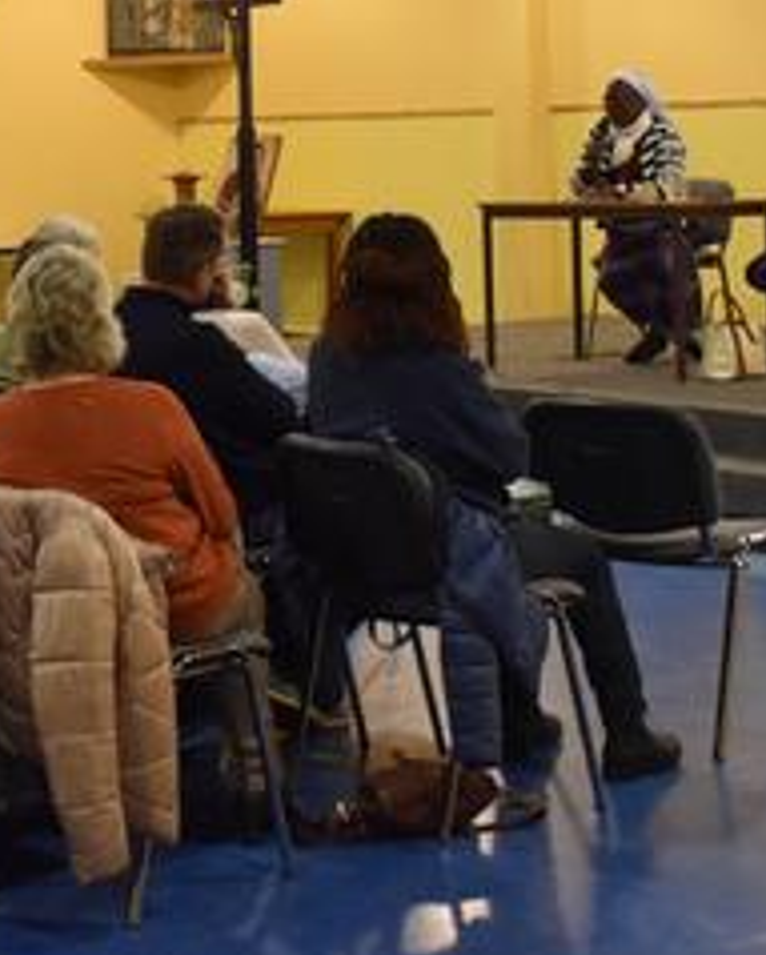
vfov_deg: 20.7
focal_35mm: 91
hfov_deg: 16.5
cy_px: 154
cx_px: -60
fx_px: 2574
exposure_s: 1/60
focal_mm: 22
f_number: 3.5
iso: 1100
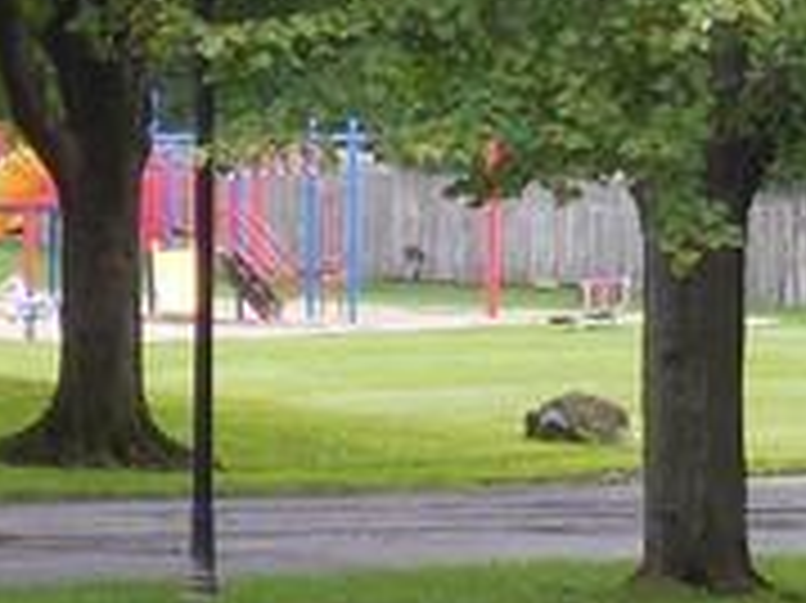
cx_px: -1310
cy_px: 396
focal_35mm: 349
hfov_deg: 5.4
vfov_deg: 4.3
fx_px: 8121
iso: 125
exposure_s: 1/80
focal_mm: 11
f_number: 4.5
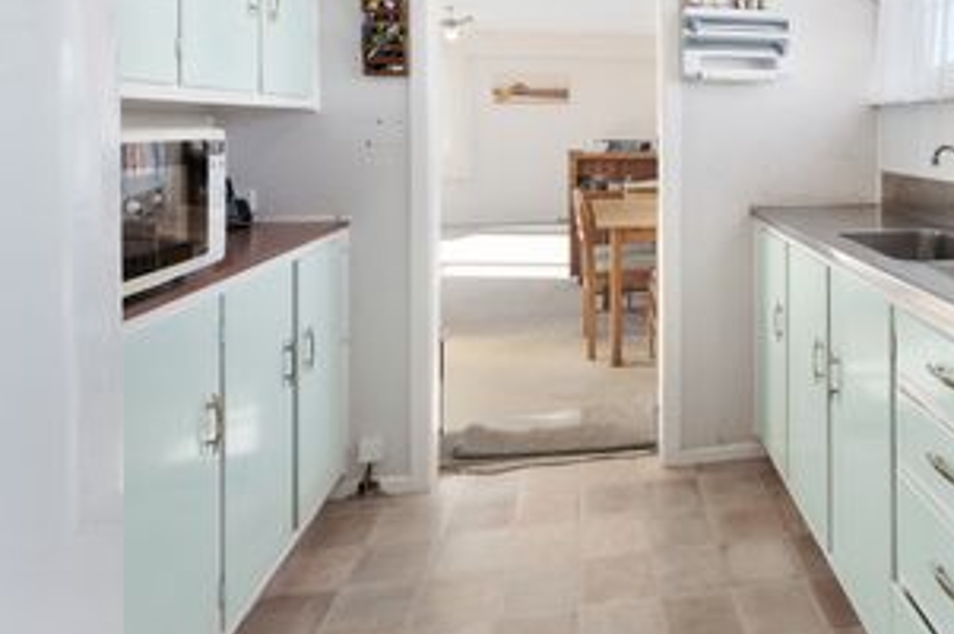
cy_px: 230
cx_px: 716
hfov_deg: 67.0
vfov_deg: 50.6
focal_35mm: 25
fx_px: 662
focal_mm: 16
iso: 200
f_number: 8
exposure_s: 1/1.25
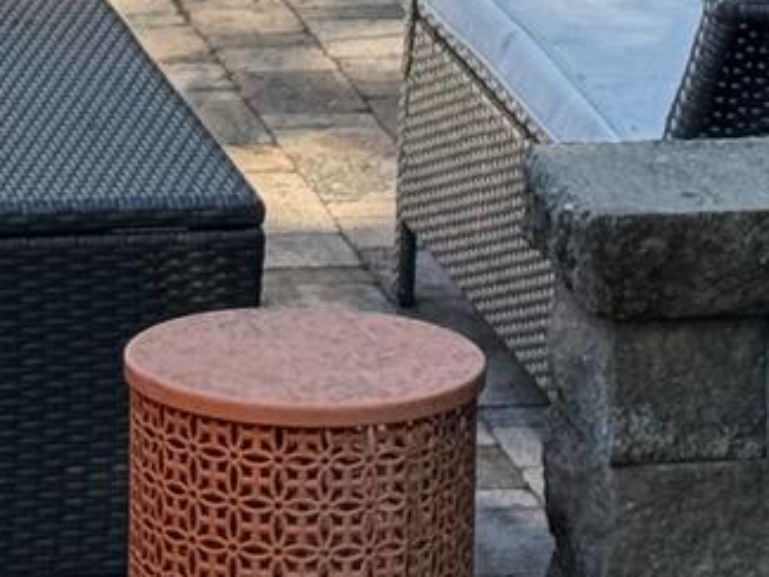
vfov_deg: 4.8
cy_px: -831
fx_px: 6731
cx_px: 282
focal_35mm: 303
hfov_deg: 6.5
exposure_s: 1/645
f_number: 1.78
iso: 64
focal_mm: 6.76
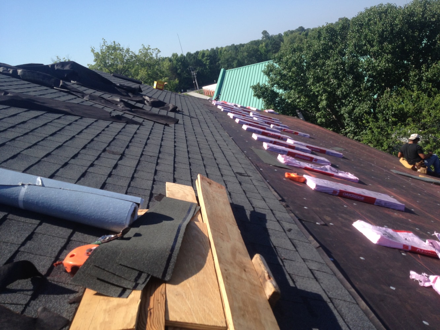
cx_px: 220
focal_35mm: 35
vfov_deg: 40.7
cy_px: 165
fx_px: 445
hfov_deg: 52.6
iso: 50
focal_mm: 4.28
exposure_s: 1/1255
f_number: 2.4
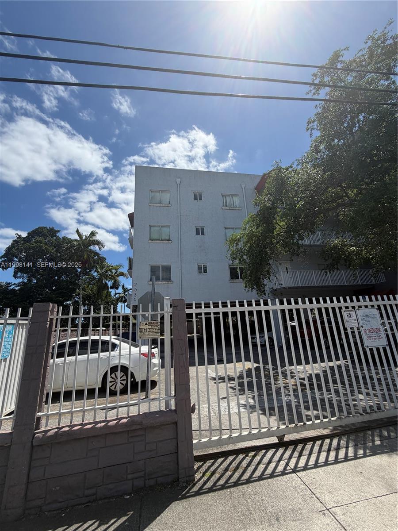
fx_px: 215
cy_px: 266
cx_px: 199
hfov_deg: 85.7
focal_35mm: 14
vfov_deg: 102.1
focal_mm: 2.22
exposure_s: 1/1211
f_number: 2.2
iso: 20
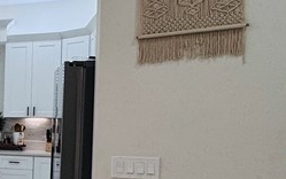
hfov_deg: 21.4
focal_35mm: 61
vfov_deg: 21.2
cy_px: 129
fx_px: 476
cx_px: -233
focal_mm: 2.22
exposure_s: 1/120
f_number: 2.2
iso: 125
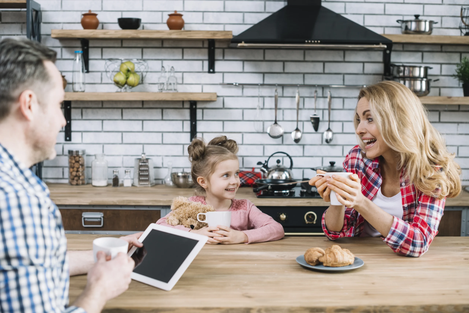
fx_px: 652
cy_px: 156
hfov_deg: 39.6
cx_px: 234
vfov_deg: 27.0
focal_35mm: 50
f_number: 3.5
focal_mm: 50
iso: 320
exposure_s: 1/160
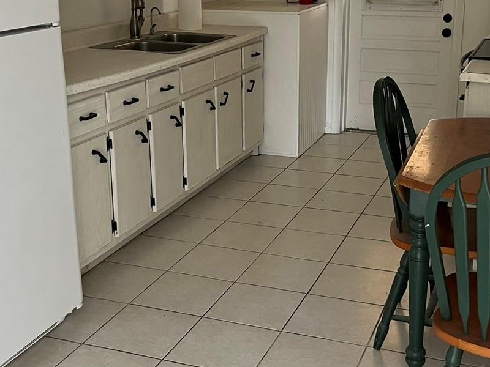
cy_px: 144
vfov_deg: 28.0
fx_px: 736
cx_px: 271
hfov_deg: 36.8
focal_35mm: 52
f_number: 1.6
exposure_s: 1/60
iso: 160
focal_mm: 5.1
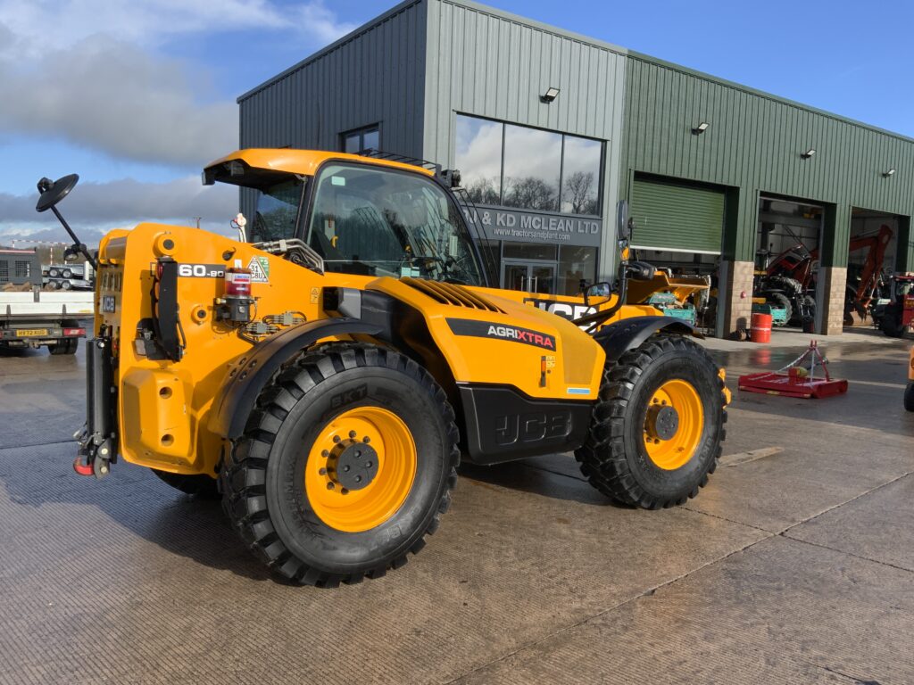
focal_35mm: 29
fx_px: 766
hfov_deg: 61.7
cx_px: 457
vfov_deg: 48.2
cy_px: 342
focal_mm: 3
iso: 16
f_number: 1.8
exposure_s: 1/1168
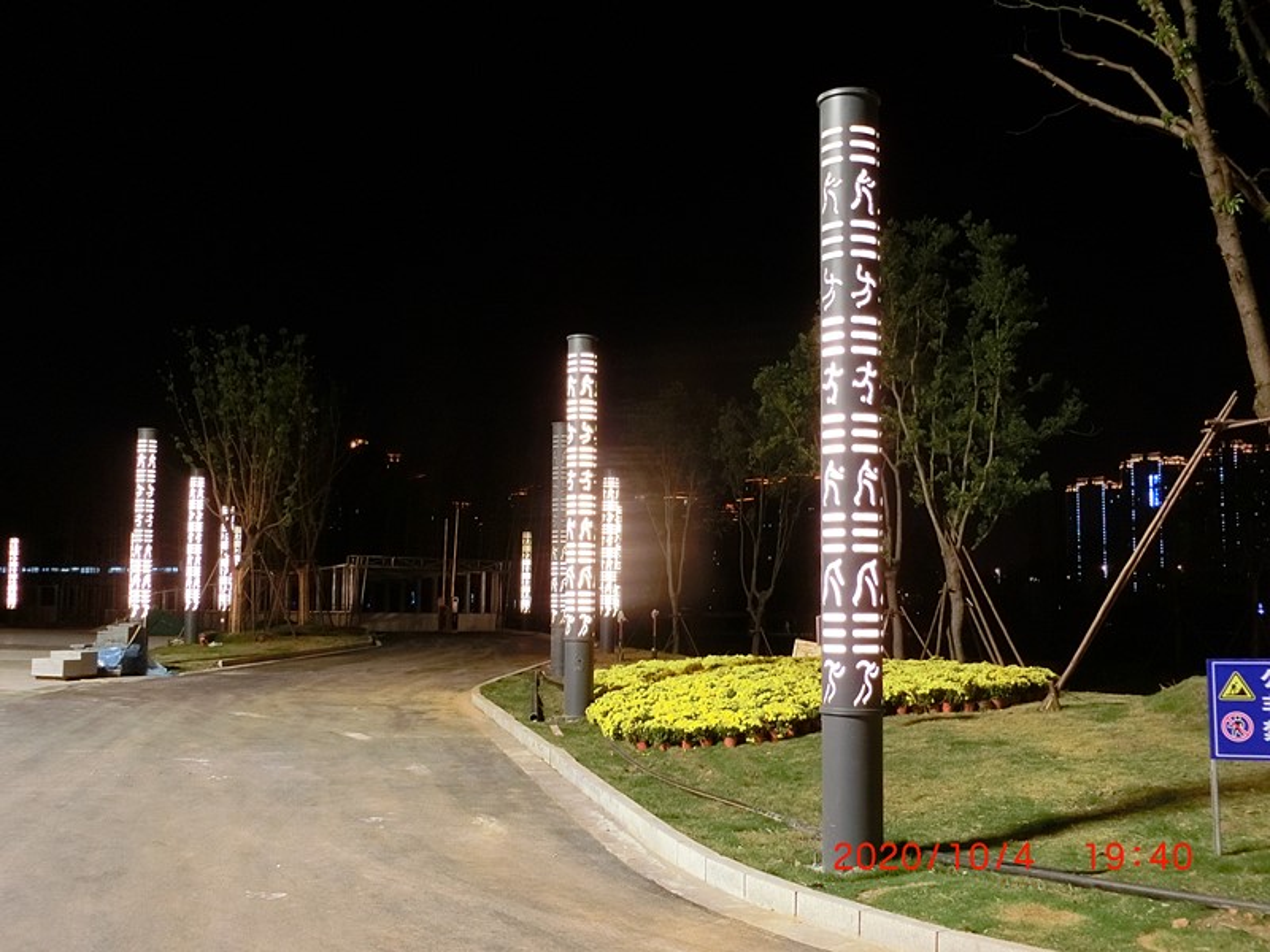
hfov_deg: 47.9
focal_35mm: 39
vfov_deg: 36.8
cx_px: 635
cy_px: 476
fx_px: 1431
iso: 200
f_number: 4.1
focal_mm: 6.9
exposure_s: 1/10
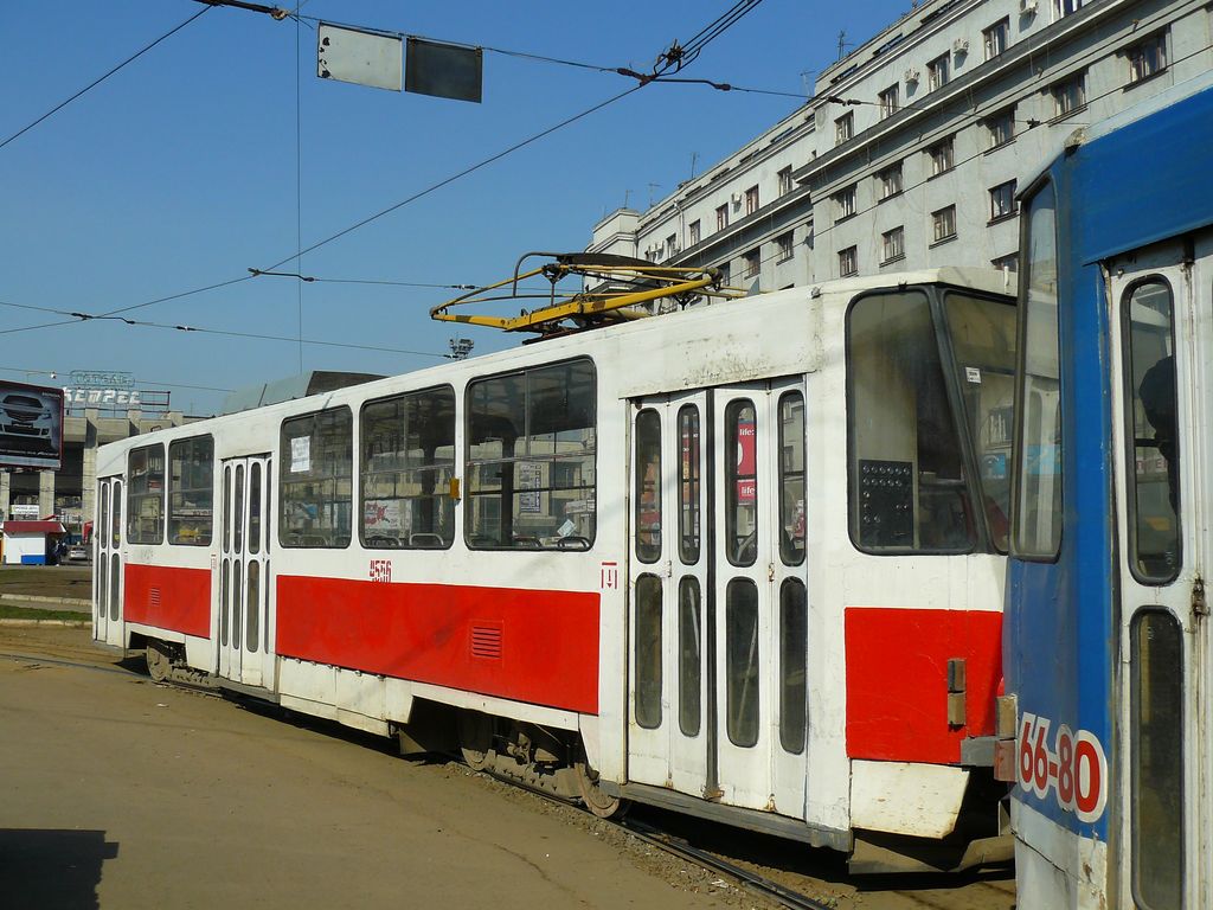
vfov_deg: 39.7
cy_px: 455
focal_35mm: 36
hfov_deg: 51.4
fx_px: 1261
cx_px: 606
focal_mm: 6
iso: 100
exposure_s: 1/1300
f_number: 4
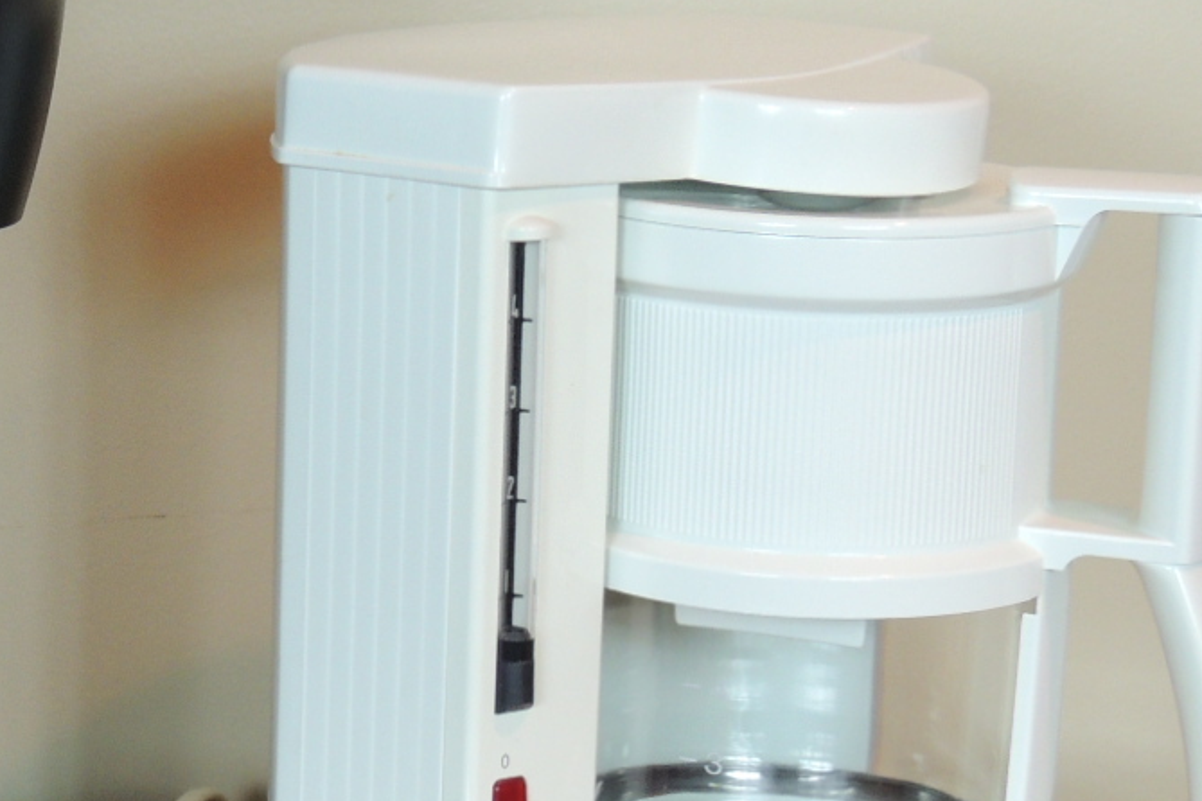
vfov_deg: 12.8
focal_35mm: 107
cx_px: 22
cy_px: 480
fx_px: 3572
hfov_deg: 18.6
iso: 280
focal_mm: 7.6
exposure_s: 1/50
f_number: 3.4
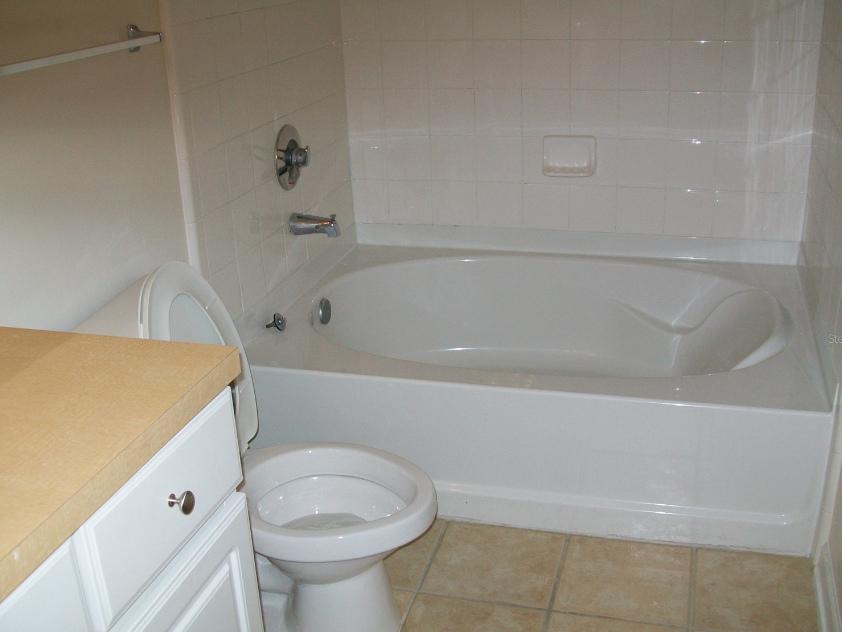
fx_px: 949
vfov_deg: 36.8
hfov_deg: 47.9
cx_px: 426
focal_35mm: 39
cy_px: 338
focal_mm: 6
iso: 64
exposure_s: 1/60
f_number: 2.7
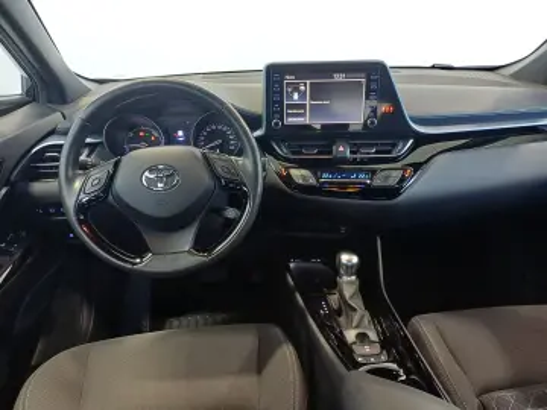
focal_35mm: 25
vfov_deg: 54.9
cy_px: 205
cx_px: 274
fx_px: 395
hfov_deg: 69.4
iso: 320
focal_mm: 4.65
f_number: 1.8
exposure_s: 1/50
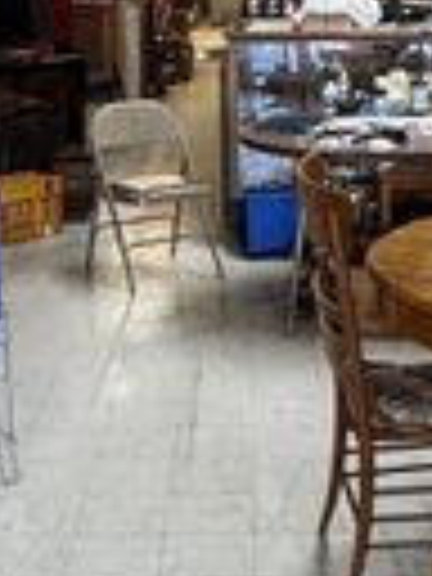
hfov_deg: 20.2
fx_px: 1215
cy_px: 160
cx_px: 243
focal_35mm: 73
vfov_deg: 26.4
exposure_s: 1/60
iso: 200
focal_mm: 2.22
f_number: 2.2
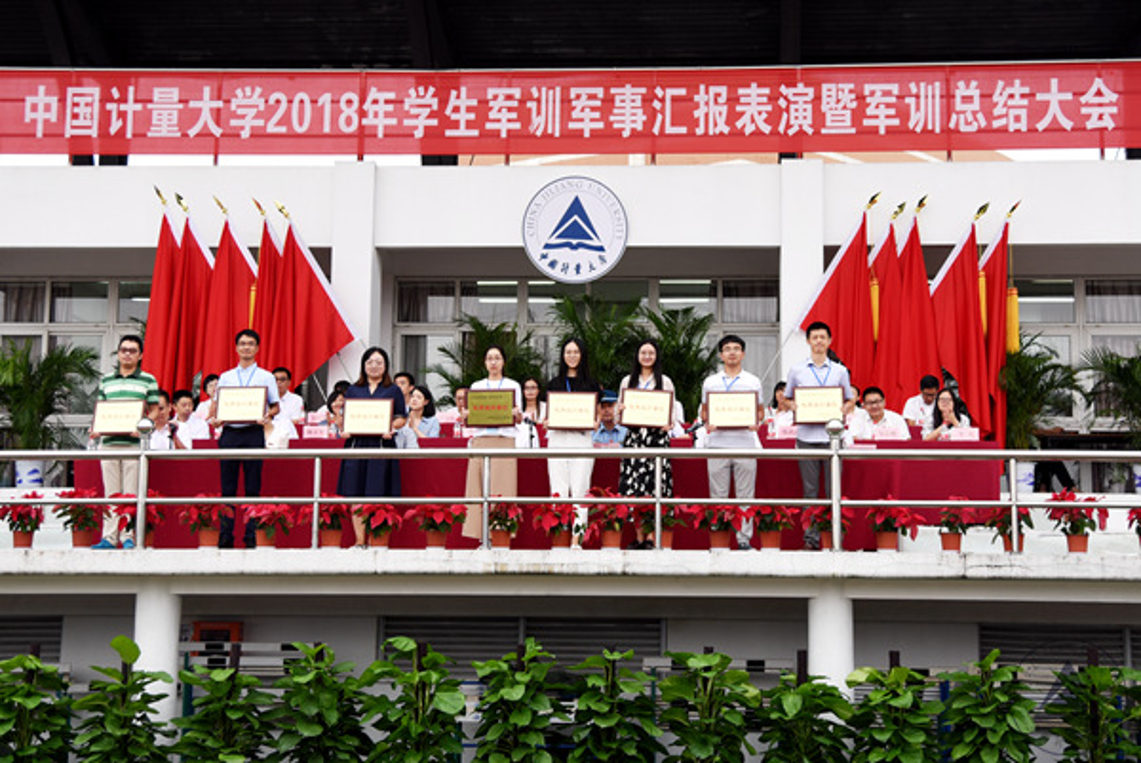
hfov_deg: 41.1
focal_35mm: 48
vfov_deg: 28.1
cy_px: 382
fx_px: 1522
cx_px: 570
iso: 250
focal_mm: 48
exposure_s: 1/250
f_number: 4
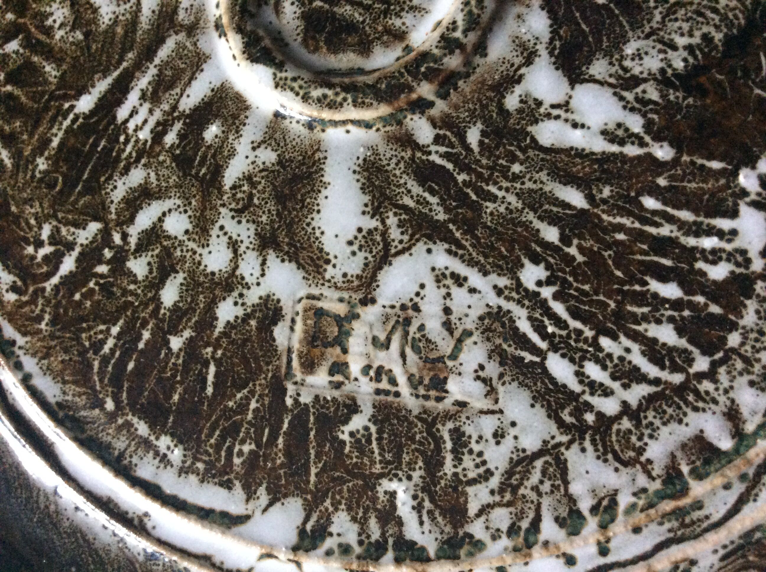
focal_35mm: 32
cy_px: 286
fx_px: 707
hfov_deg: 56.9
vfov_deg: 44.1
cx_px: 383
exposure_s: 1/17
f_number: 2.4
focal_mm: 3.3
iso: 320
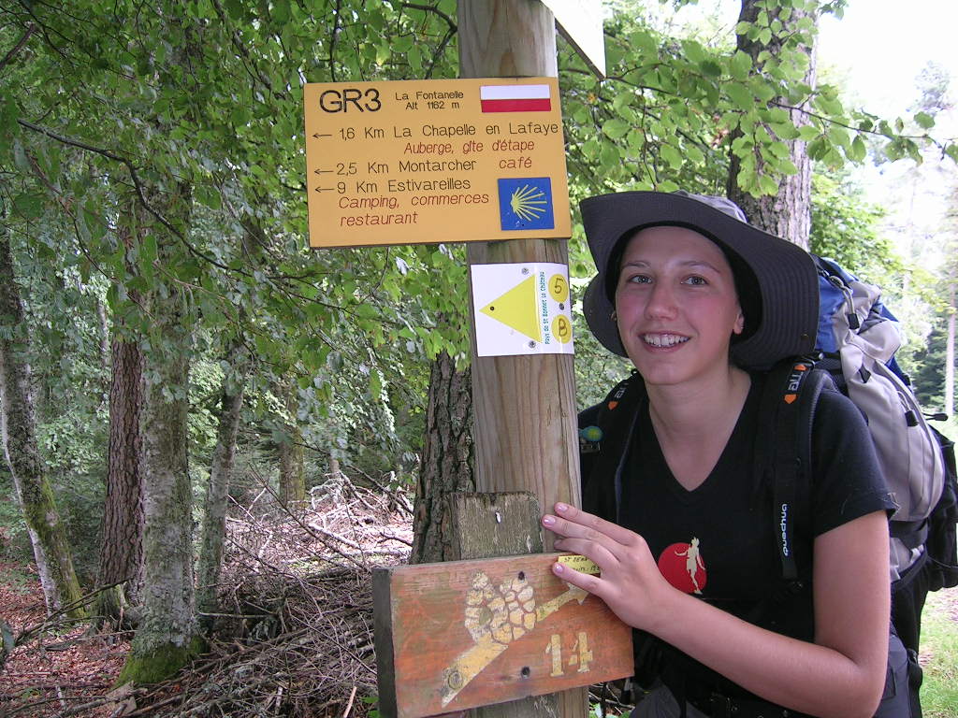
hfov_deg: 52.6
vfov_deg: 40.7
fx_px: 969
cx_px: 479
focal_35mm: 35
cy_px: 359
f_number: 2.8
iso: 50
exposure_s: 1/30
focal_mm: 5.4
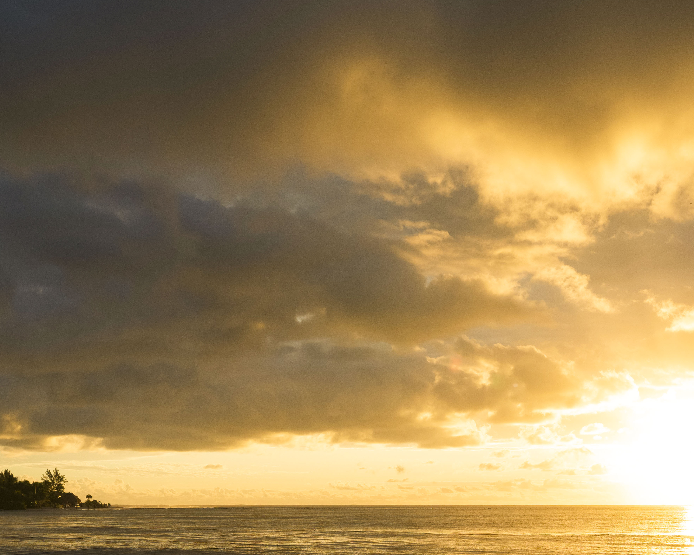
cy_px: 413
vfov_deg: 28.7
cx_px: 574
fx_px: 1068
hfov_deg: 34.7
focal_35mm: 52
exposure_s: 1/1250
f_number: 5.6
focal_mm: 24
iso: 500
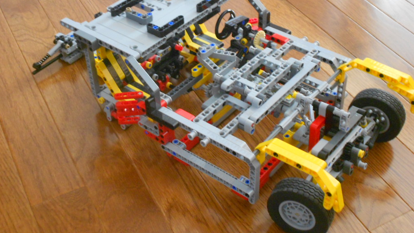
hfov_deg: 38.5
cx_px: 209
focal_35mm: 54
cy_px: 86
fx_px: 593
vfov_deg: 22.2
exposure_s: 1/2
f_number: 4.5
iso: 400
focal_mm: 8.8
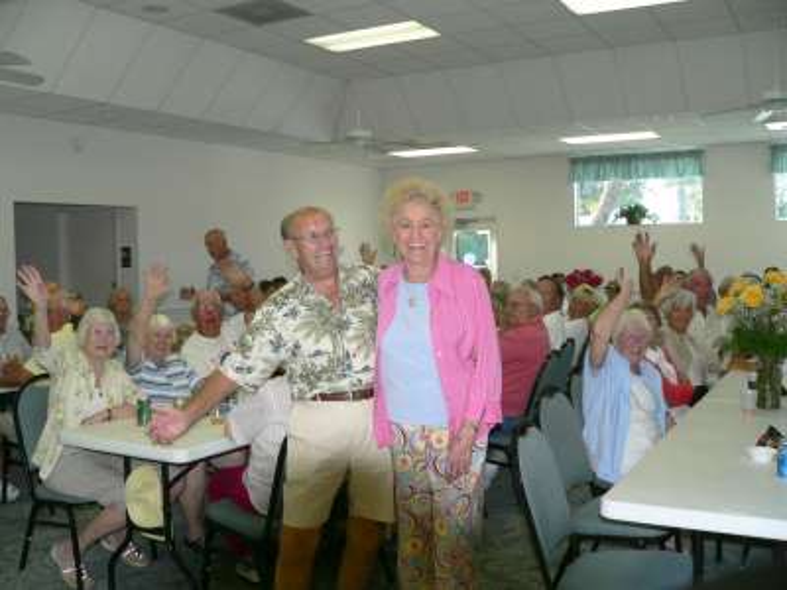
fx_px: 818
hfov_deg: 51.4
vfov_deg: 39.7
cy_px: 295
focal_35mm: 36
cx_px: 394
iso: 80
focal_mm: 6
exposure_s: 1/60
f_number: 2.8
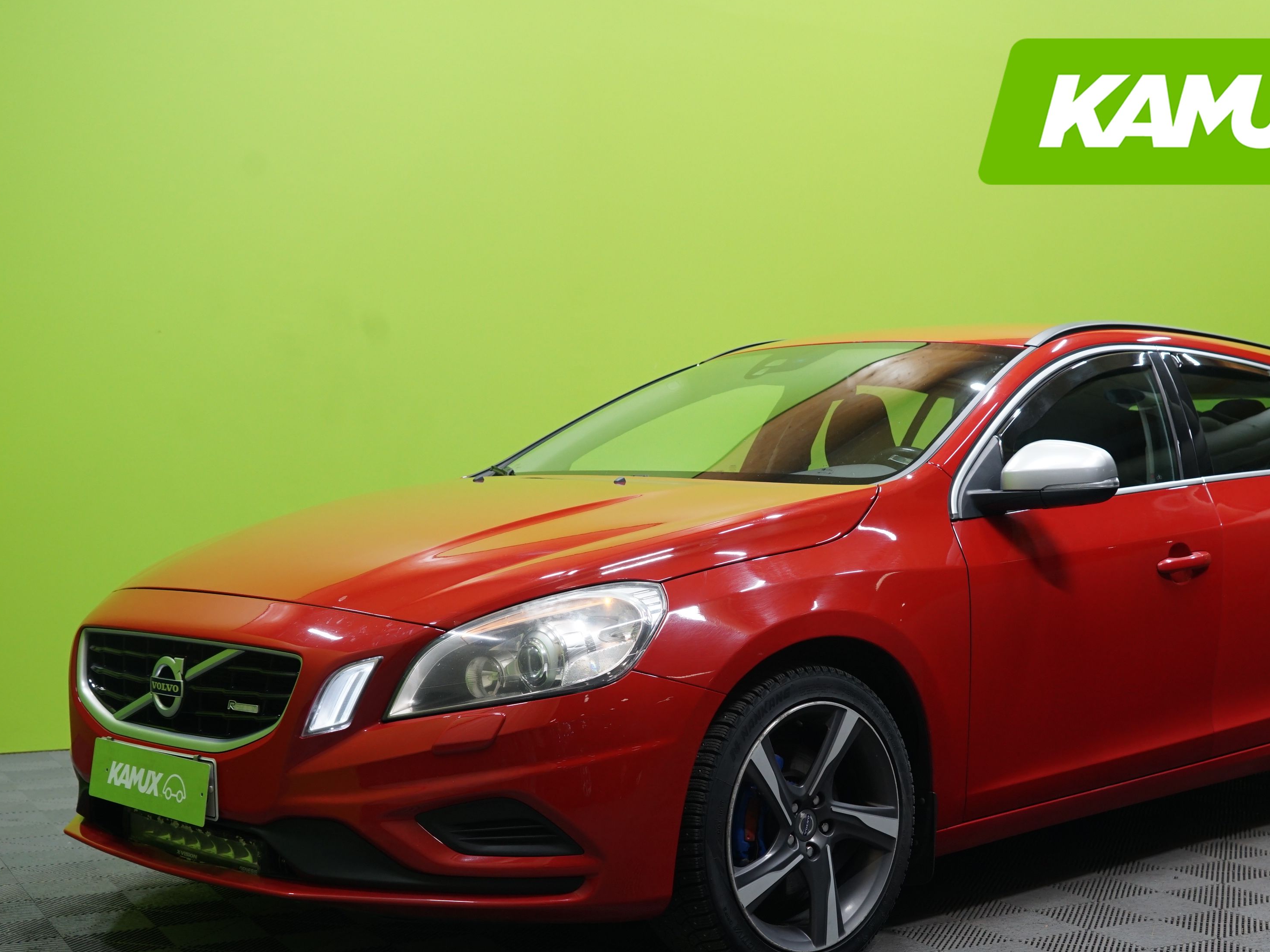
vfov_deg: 29.6
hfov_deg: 38.7
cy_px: 551
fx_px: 1798
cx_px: 764
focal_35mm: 49
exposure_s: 1/25
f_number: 5.6
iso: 800
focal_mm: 38
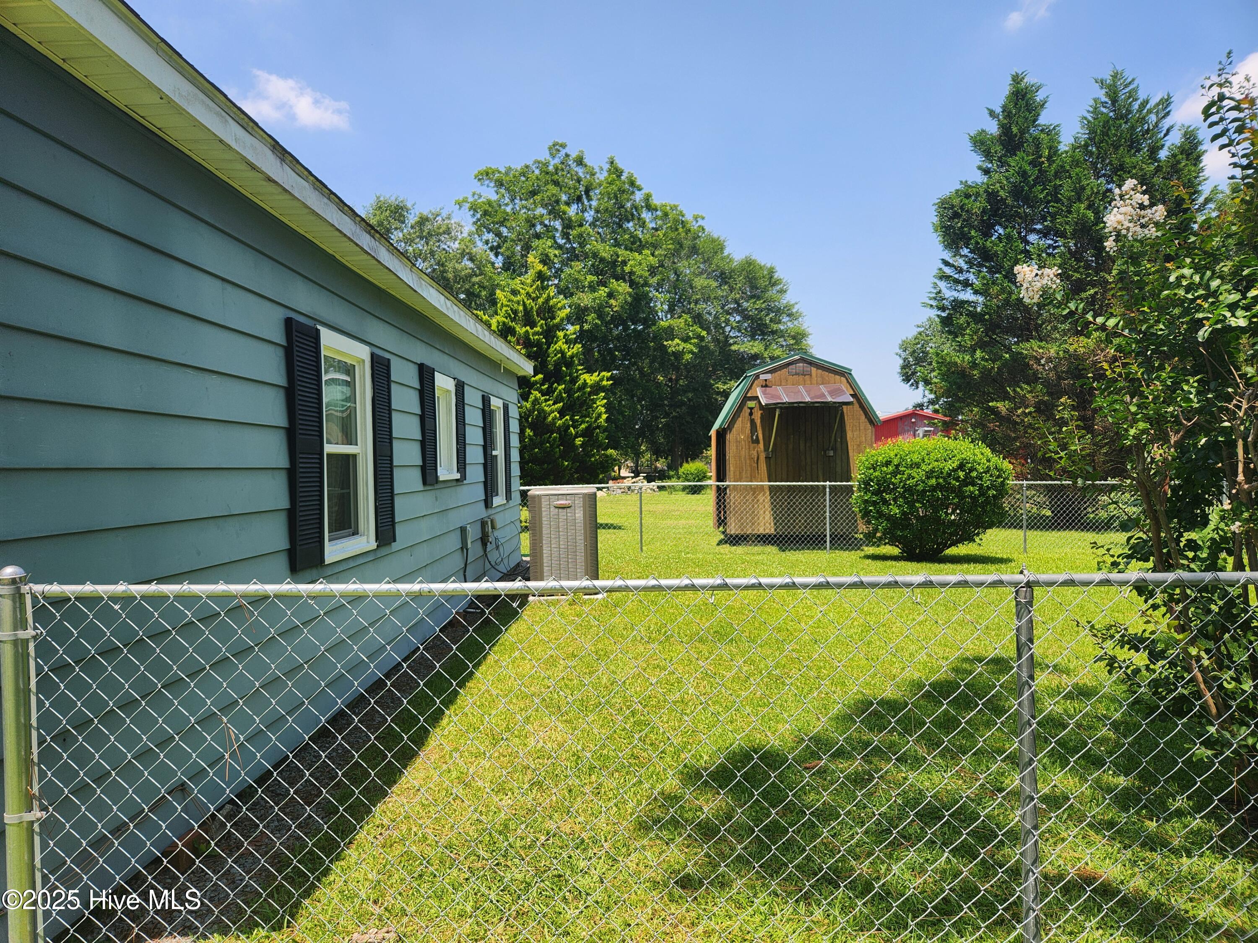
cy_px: 472
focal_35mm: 23
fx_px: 836
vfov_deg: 58.9
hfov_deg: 73.9
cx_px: 629
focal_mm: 5.4
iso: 20
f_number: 1.8
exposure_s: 1/1002
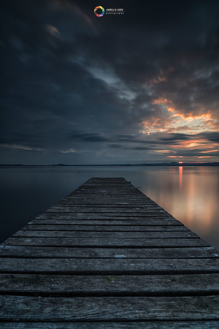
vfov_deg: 81.2
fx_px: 192
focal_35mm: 21
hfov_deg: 59.5
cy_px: 164
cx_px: 110
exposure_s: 75
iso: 64
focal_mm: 21
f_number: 14
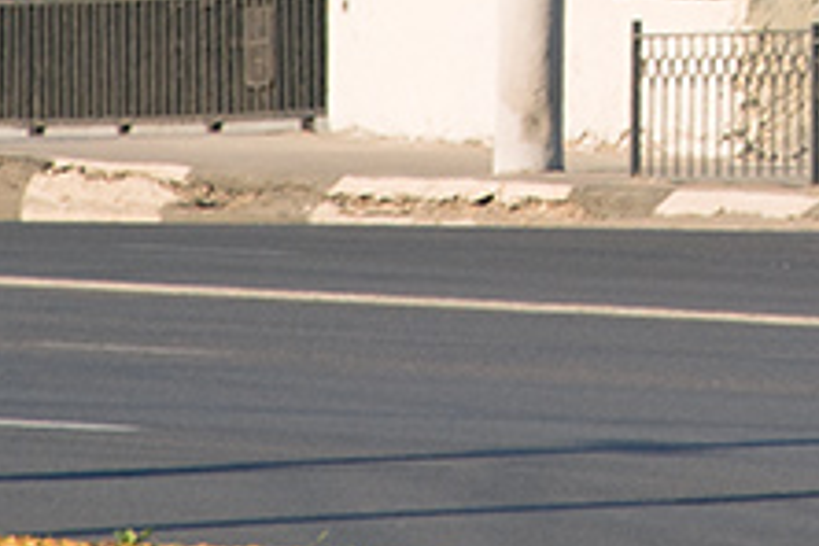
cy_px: -682
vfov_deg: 1.6
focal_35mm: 849
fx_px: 19306
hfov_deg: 2.4
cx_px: 1313
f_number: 6.3
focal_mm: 105
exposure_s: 1/400
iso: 100
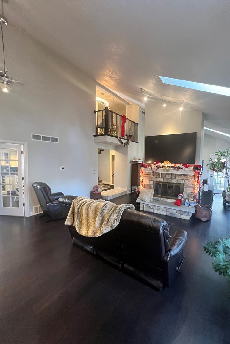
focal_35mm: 14
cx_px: 129
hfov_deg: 80.9
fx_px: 134
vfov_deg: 104.2
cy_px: 171
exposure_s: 1/60
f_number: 1.8
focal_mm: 1.57
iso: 500
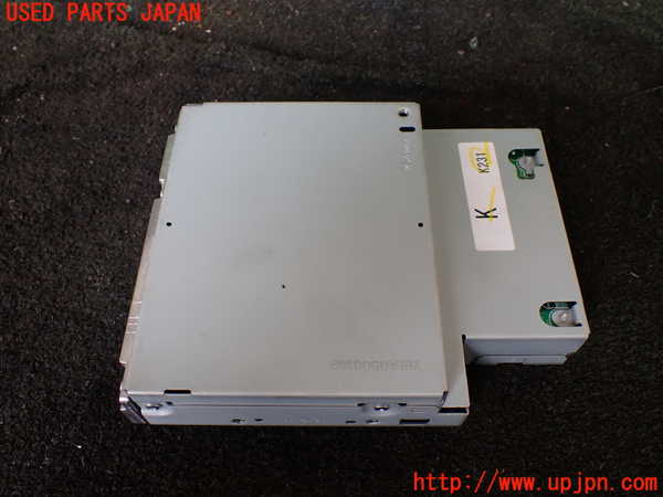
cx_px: 332
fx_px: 575
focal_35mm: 30
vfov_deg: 46.8
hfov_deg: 60.0
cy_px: 248
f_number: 2.3
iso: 200
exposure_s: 1/125
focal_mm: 5.4
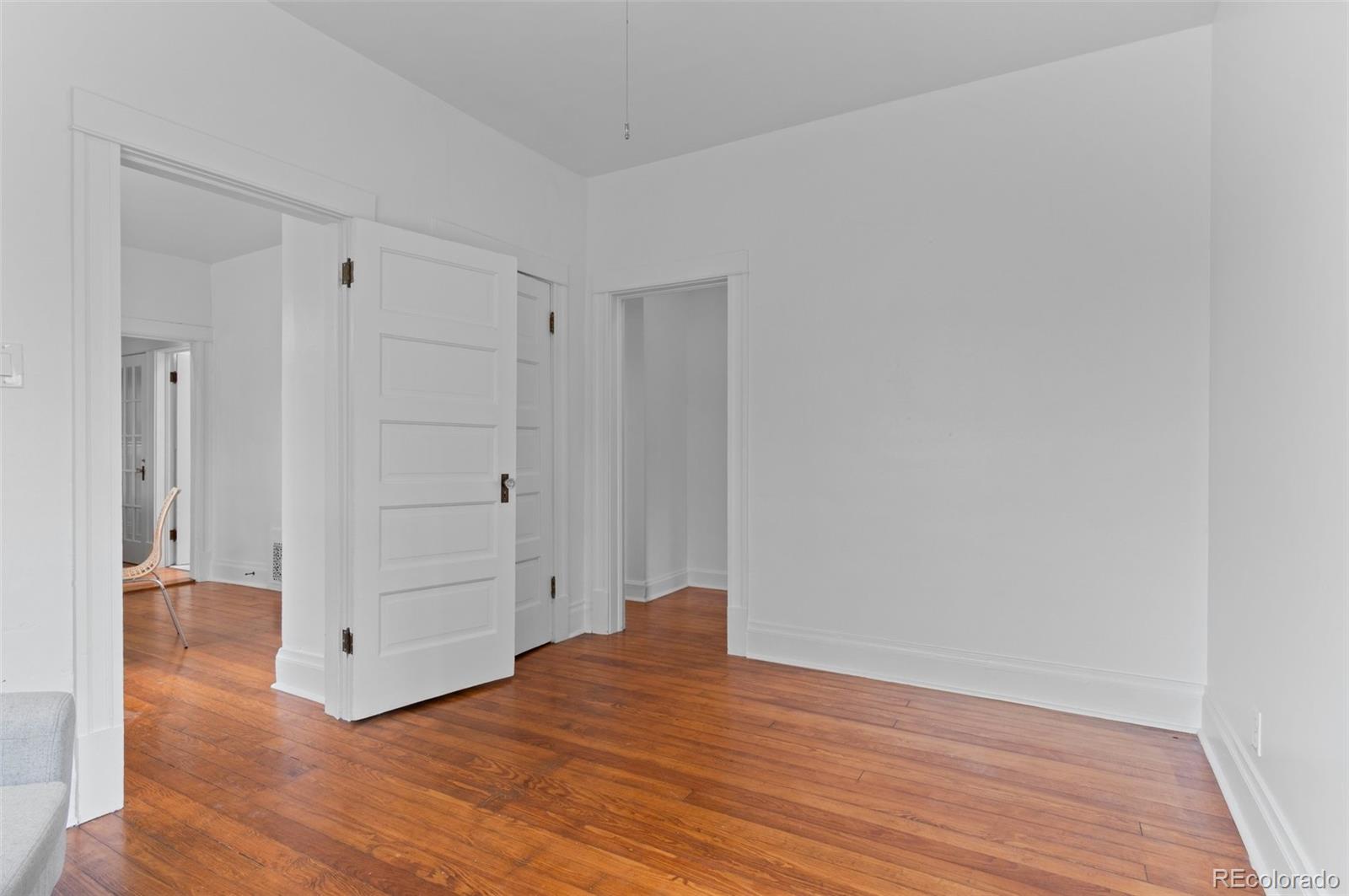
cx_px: 674
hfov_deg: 93.3
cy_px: 448
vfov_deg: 70.3
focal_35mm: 17
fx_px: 636
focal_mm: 17
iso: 400
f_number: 8
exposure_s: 1/3
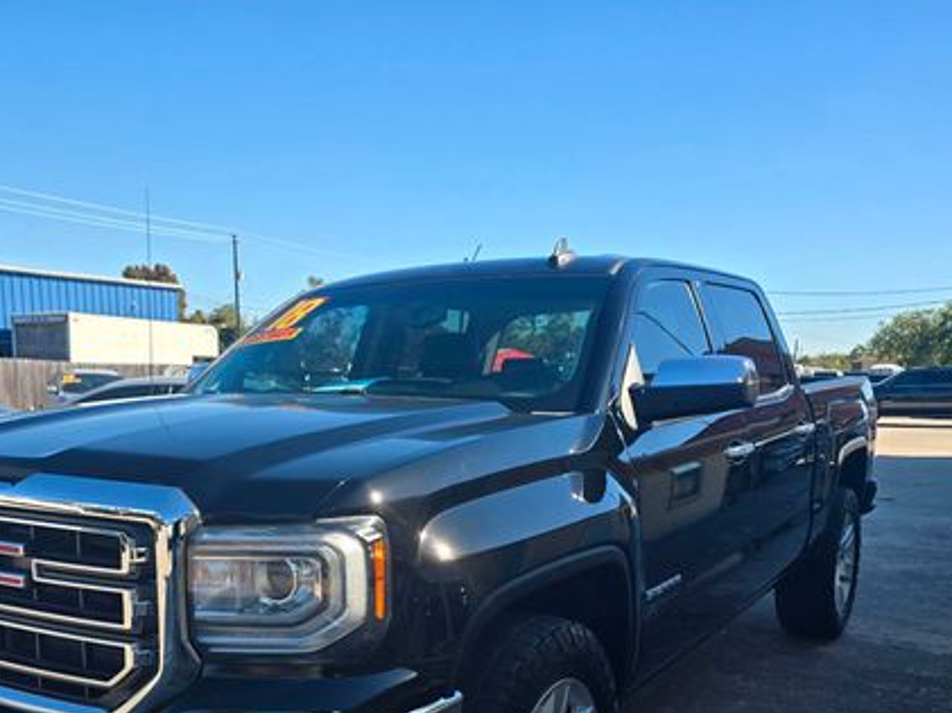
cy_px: 525
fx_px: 962
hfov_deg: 52.4
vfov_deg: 39.7
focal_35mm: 35
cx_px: 389
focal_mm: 6.3
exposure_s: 1/377
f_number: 1.7
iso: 12
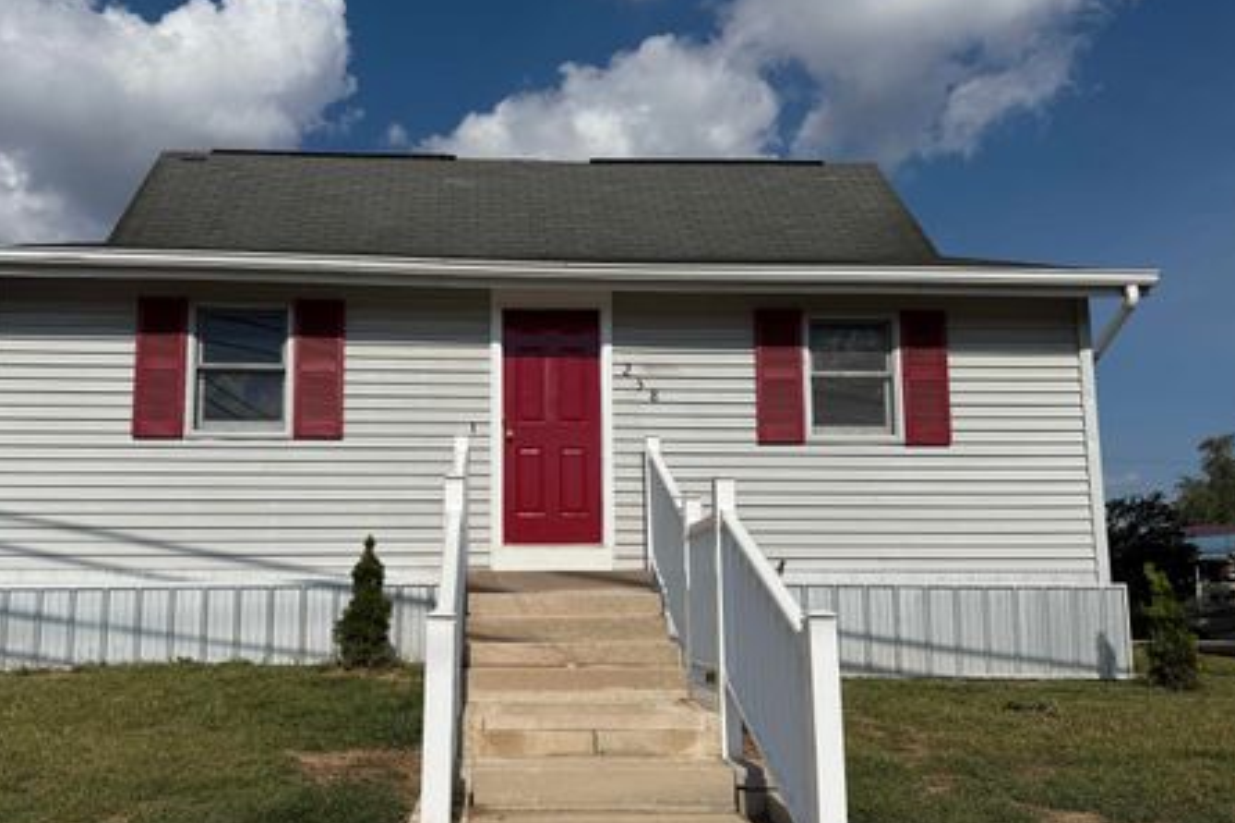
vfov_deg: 46.1
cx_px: 551
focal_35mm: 28
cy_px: 489
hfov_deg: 65.3
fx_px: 960
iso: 80
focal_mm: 6.76
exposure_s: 1/14286
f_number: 1.78
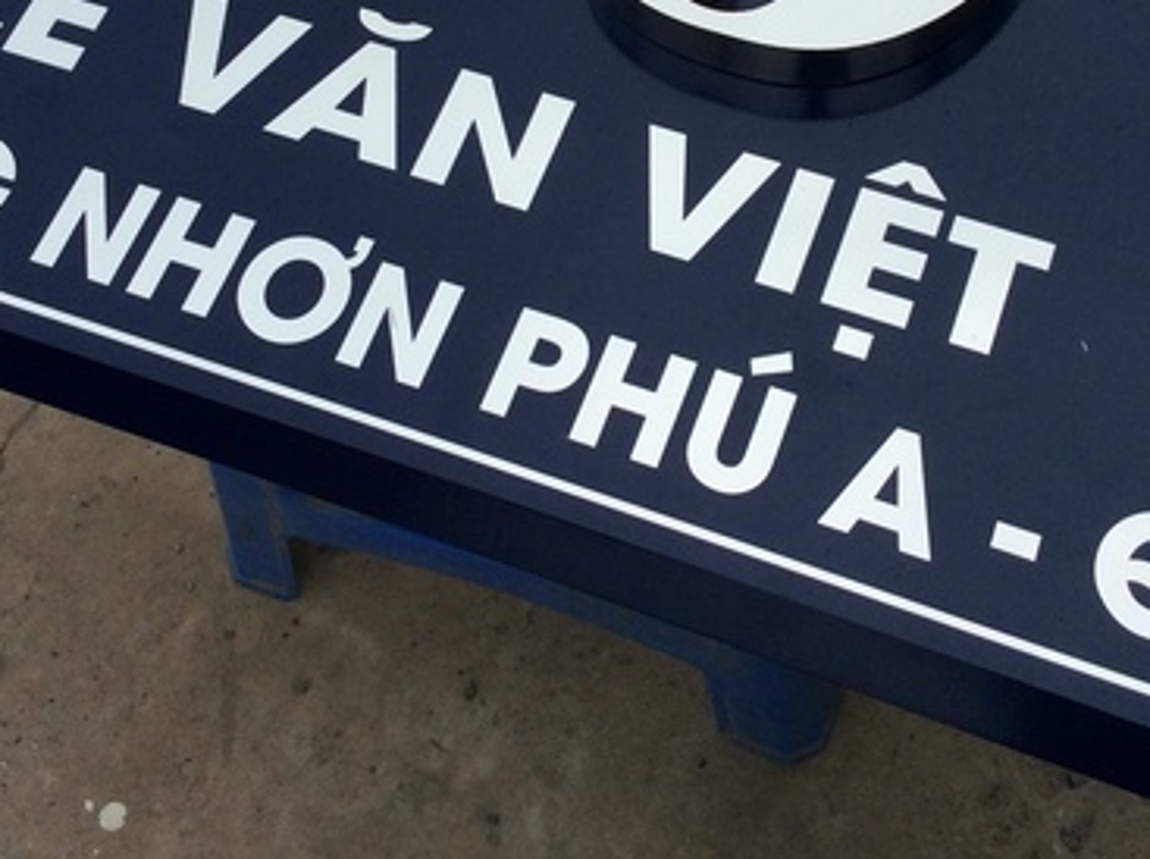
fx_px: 2023
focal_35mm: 61
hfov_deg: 31.7
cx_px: 586
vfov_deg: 23.4
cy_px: 96
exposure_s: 1/986
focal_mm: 3.3
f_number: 2.4
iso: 32
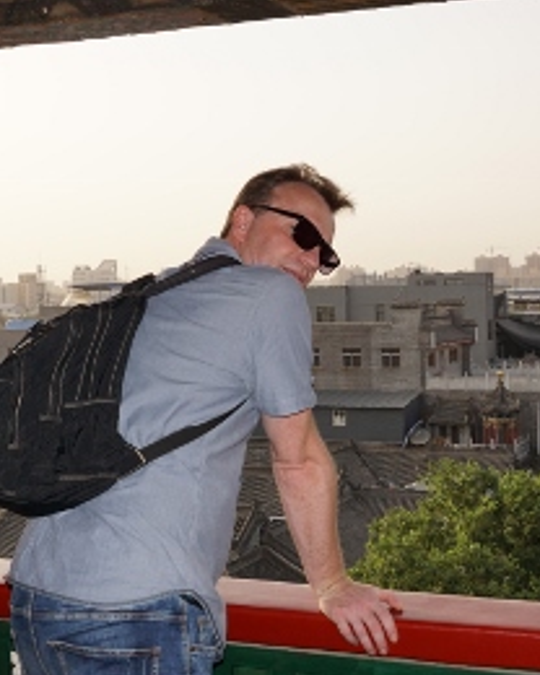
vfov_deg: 36.0
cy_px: 334
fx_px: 1039
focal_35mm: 52
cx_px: 291
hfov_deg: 29.1
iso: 100
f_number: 8
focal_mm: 24
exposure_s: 1/125
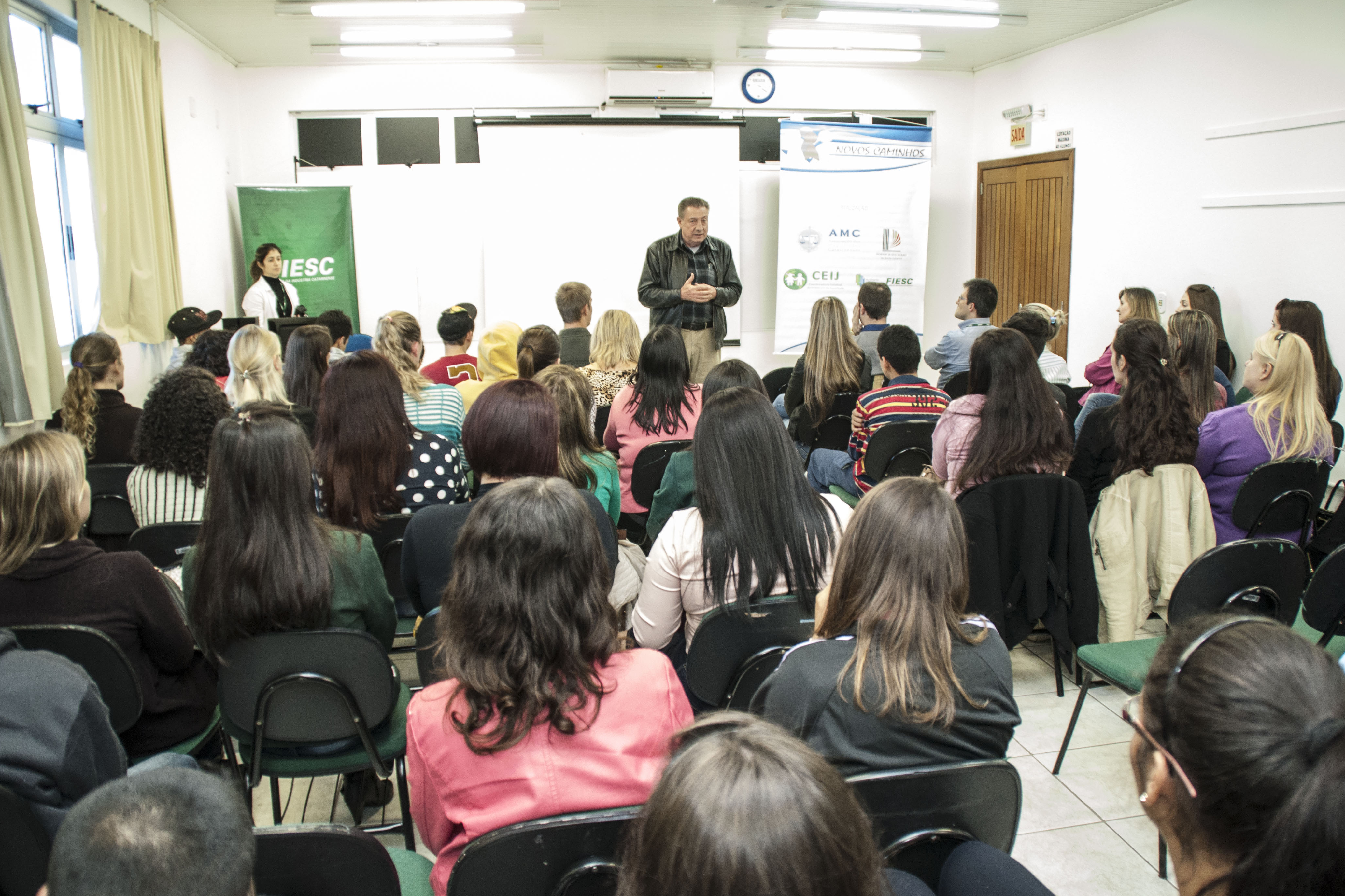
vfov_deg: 46.4
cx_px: 678
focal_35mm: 28
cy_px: 462
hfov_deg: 65.5
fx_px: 1046
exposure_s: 1/45
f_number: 4
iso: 2000
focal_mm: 18
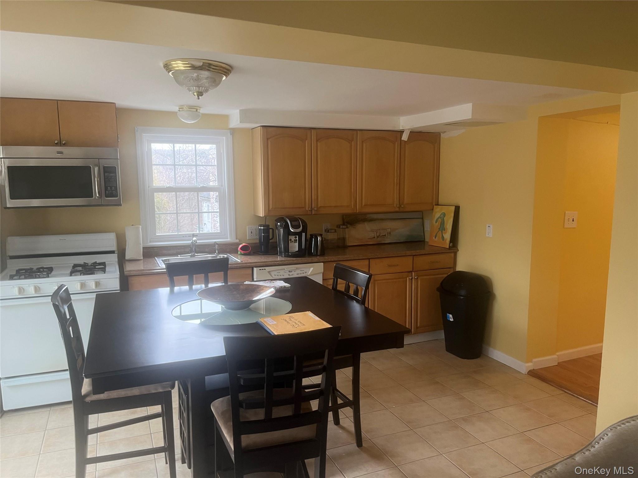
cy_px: 239
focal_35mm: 26
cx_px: 319
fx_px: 479
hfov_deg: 67.3
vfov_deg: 53.1
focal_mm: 5.1
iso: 100
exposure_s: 1/60
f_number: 1.6
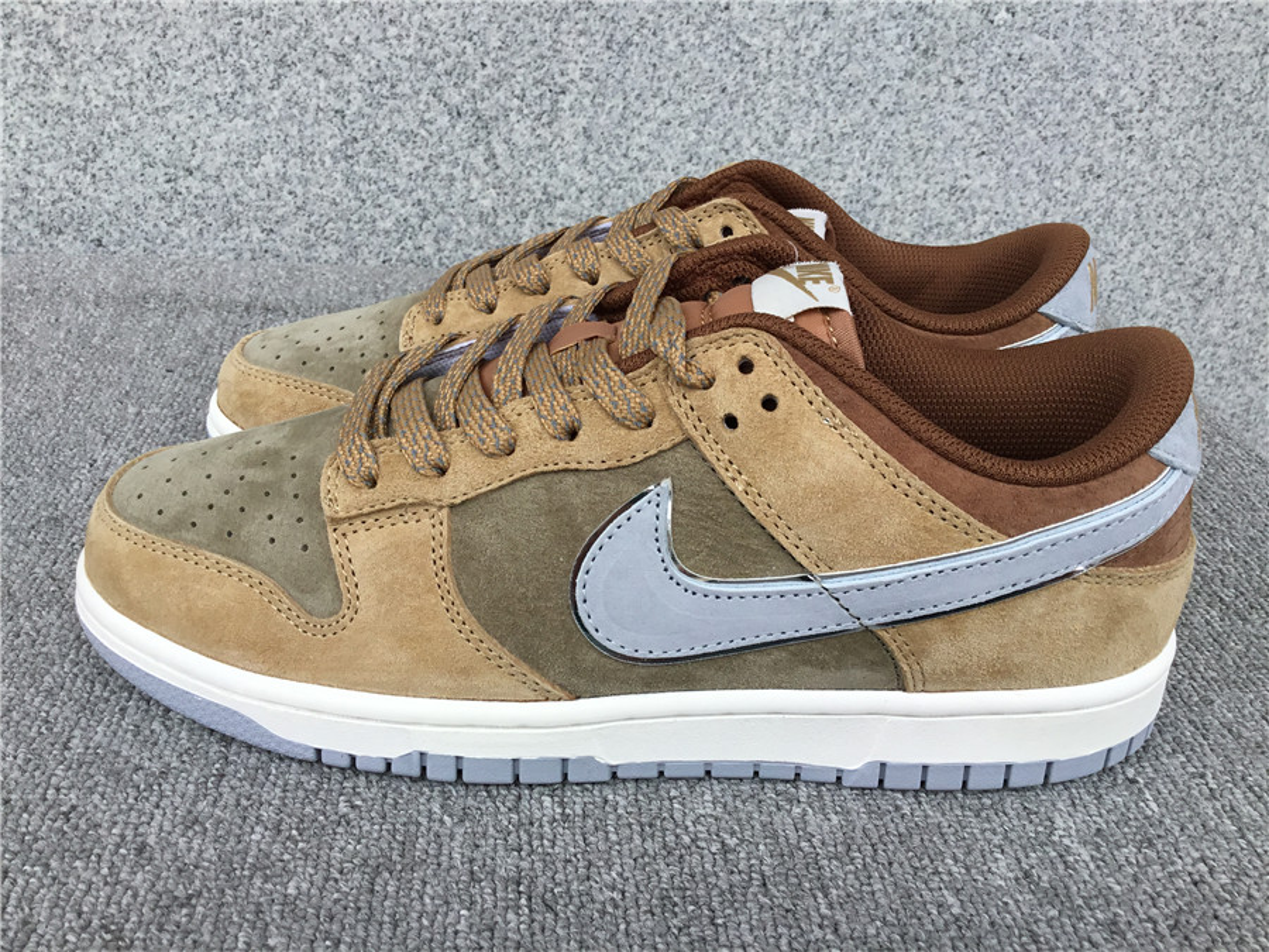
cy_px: 476
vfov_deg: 45.4
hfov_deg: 58.4
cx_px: 634
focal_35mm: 31
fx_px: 1136
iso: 25
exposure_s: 1/574
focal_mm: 3.3
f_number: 2.4
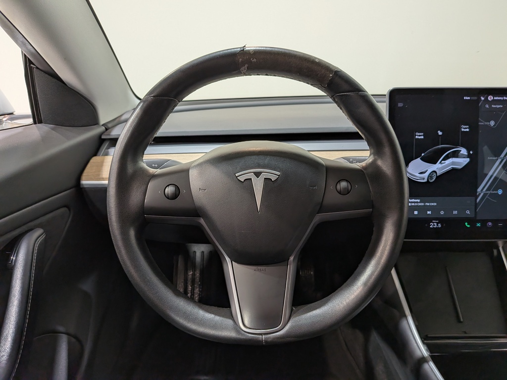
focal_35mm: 24
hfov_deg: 71.6
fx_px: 352
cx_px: 254
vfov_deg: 56.8
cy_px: 190
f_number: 1.7
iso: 47
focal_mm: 4.53
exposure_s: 1/30
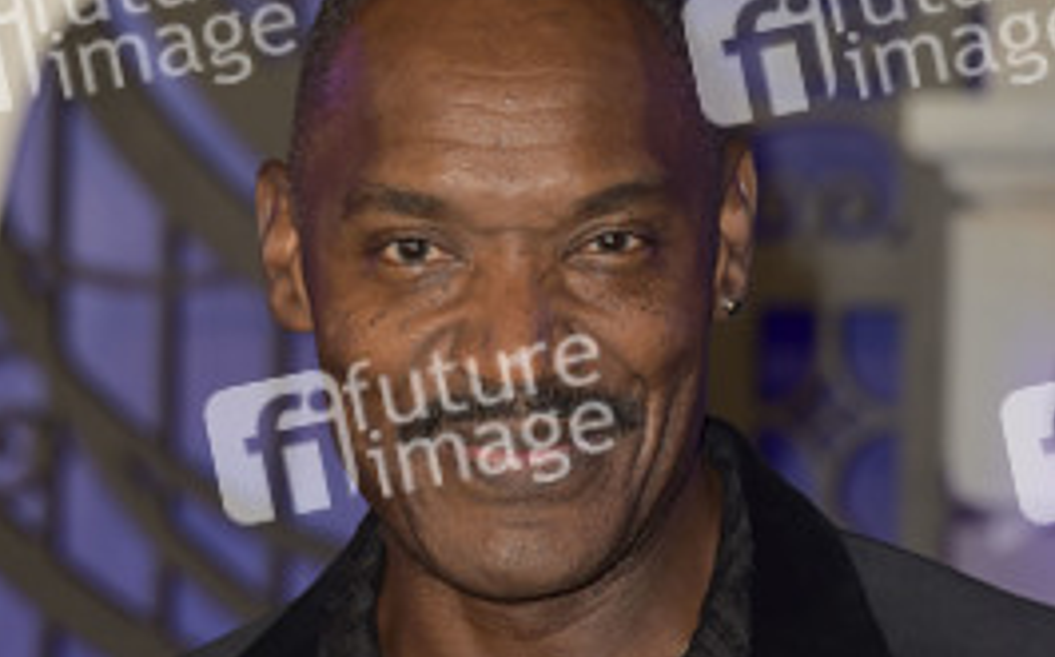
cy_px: 629
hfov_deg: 8.0
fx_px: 7525
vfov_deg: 5.0
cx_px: 528
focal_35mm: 262
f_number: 6.3
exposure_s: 1/250
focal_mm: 170
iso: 800
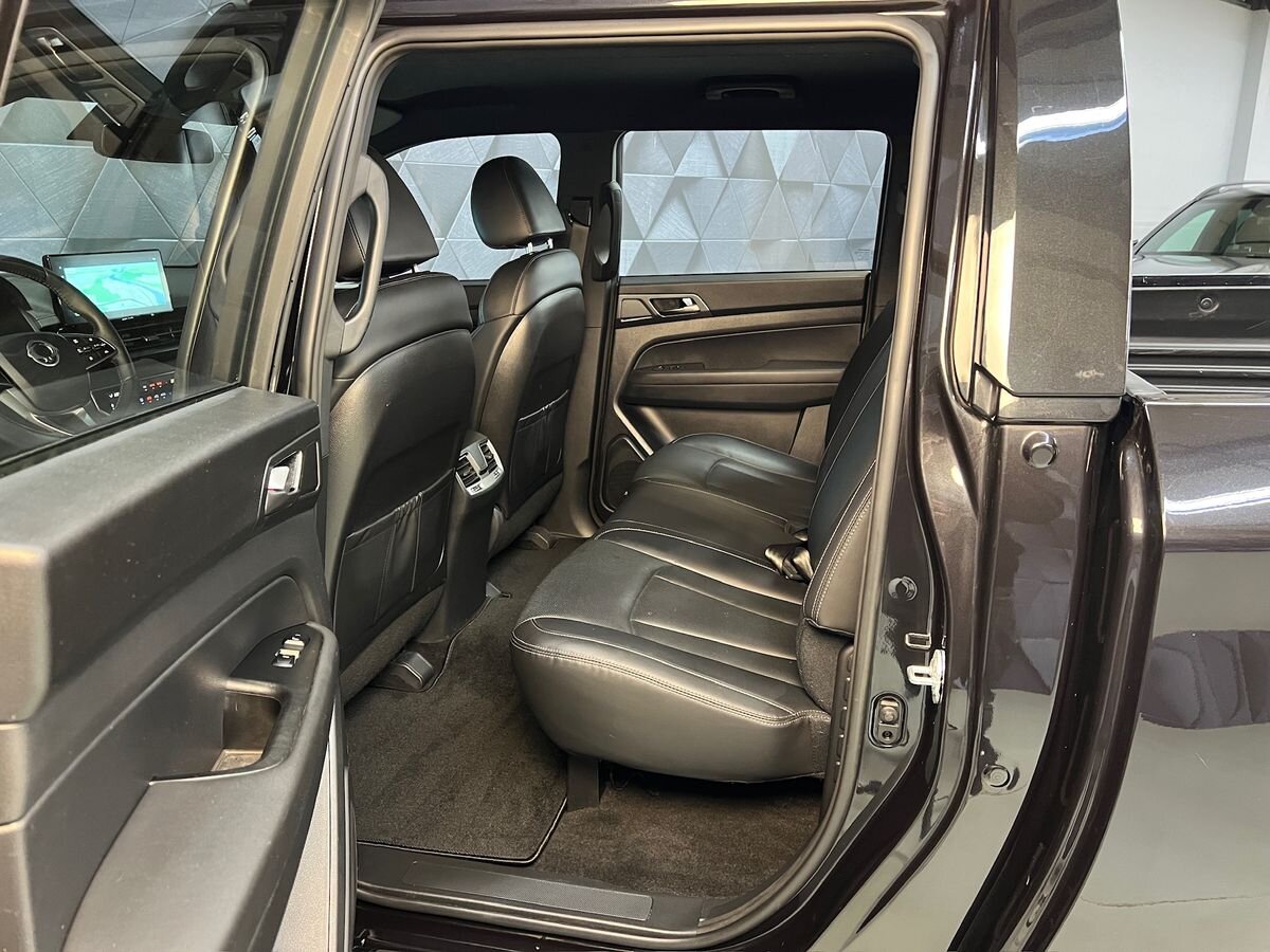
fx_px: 954
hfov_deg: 67.3
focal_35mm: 26
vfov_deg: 53.1
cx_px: 635
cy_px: 476
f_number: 1.5
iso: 640
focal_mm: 5.7
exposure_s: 1/40
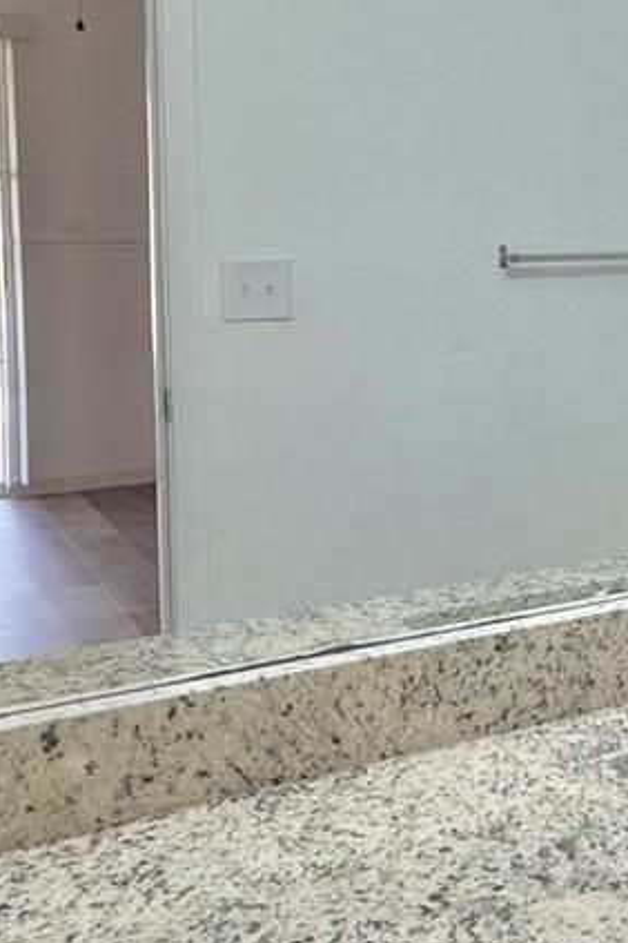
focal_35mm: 55
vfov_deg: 35.8
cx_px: 991
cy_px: 298
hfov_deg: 20.4
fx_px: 1441
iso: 160
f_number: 2.2
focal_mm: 2.22
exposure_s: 1/120
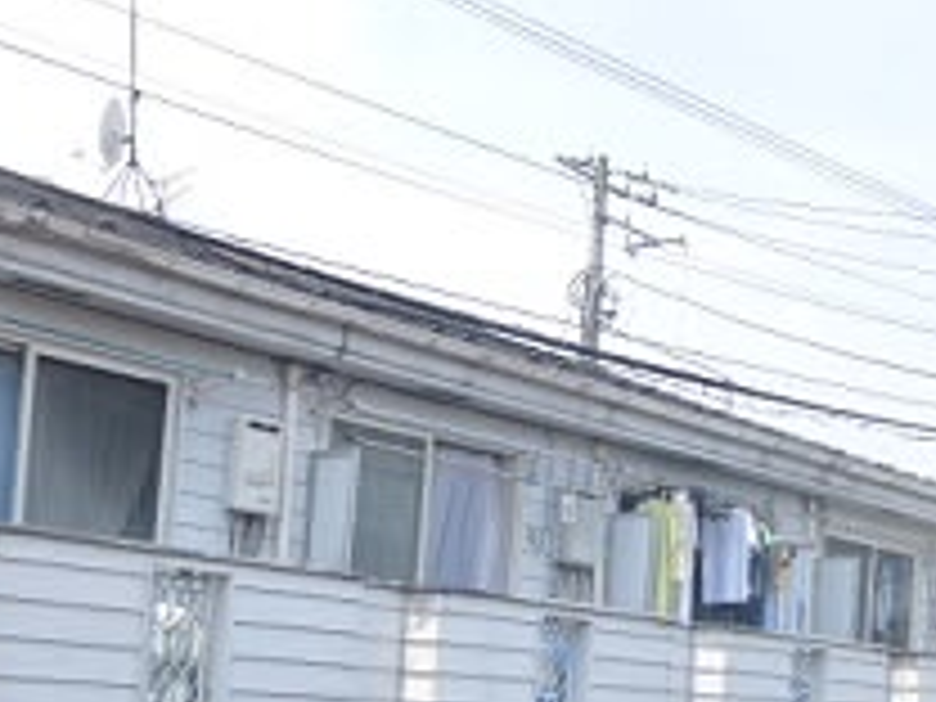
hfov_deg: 35.0
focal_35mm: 54
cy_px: 668
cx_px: 670
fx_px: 1460
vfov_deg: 25.9
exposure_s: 1/640
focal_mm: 4.5
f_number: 3.1
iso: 100
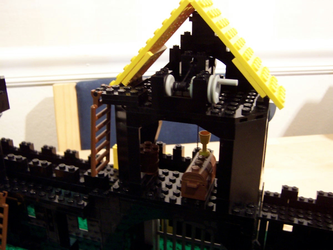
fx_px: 346
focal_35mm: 36
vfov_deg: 39.7
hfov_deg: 51.4
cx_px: 166
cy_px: 125
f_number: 2.8
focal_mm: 5.6
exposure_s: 1/8
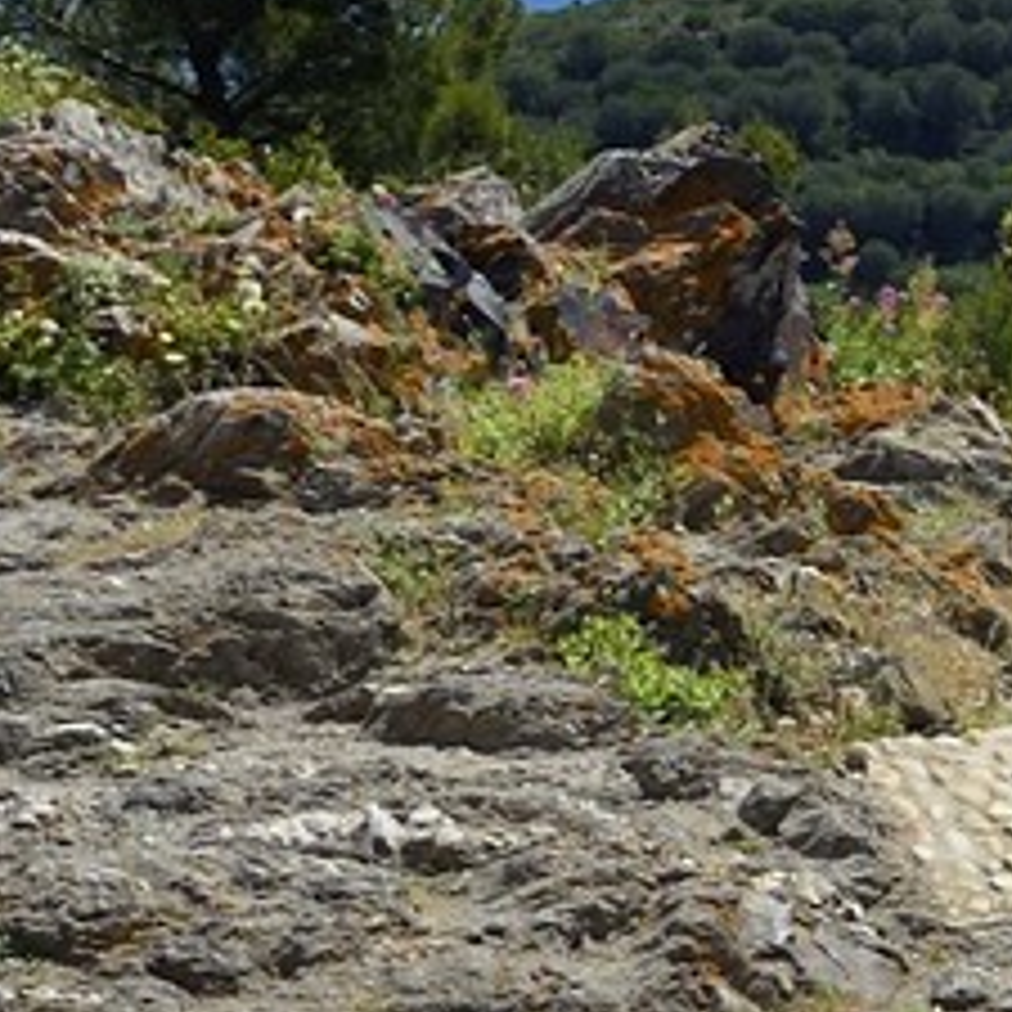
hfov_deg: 9.4
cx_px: 3085
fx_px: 4796
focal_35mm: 145
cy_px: 861
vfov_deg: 12.0
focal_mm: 24
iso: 200
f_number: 9
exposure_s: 1/400
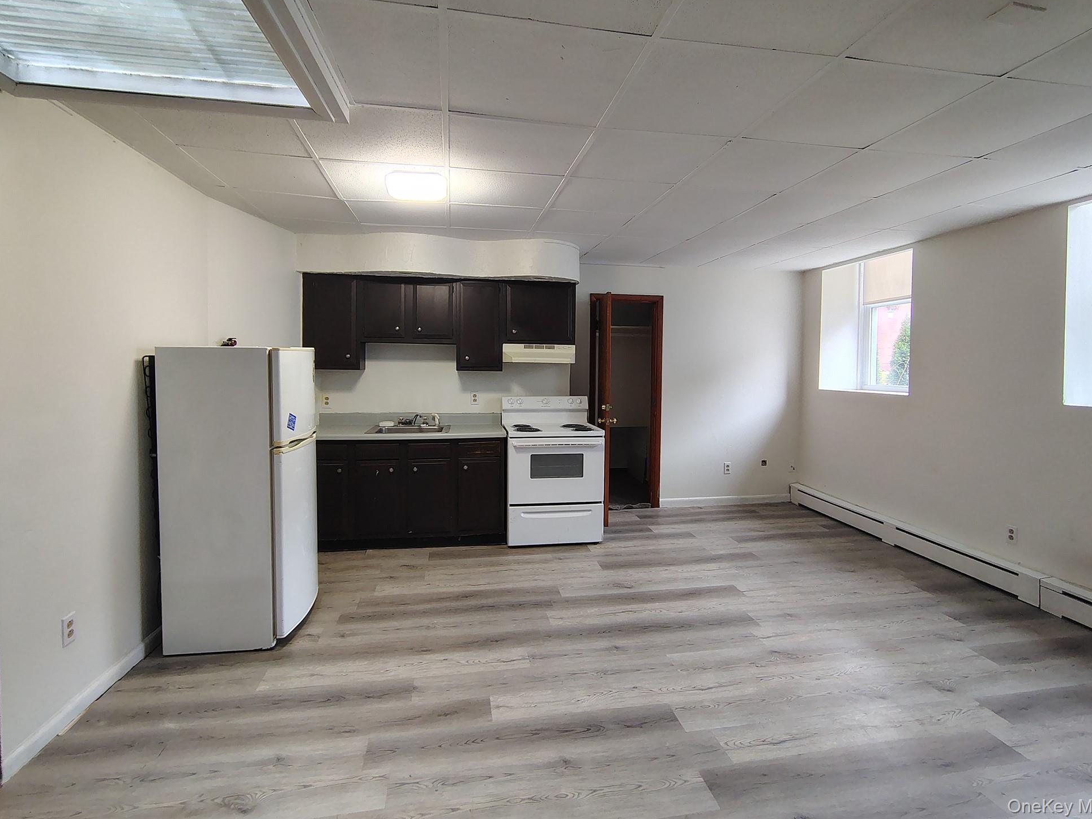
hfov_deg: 91.0
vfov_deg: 74.7
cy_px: 385
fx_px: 536
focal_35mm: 17
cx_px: 543
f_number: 2.2
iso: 395
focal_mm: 2.13
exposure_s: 1/30
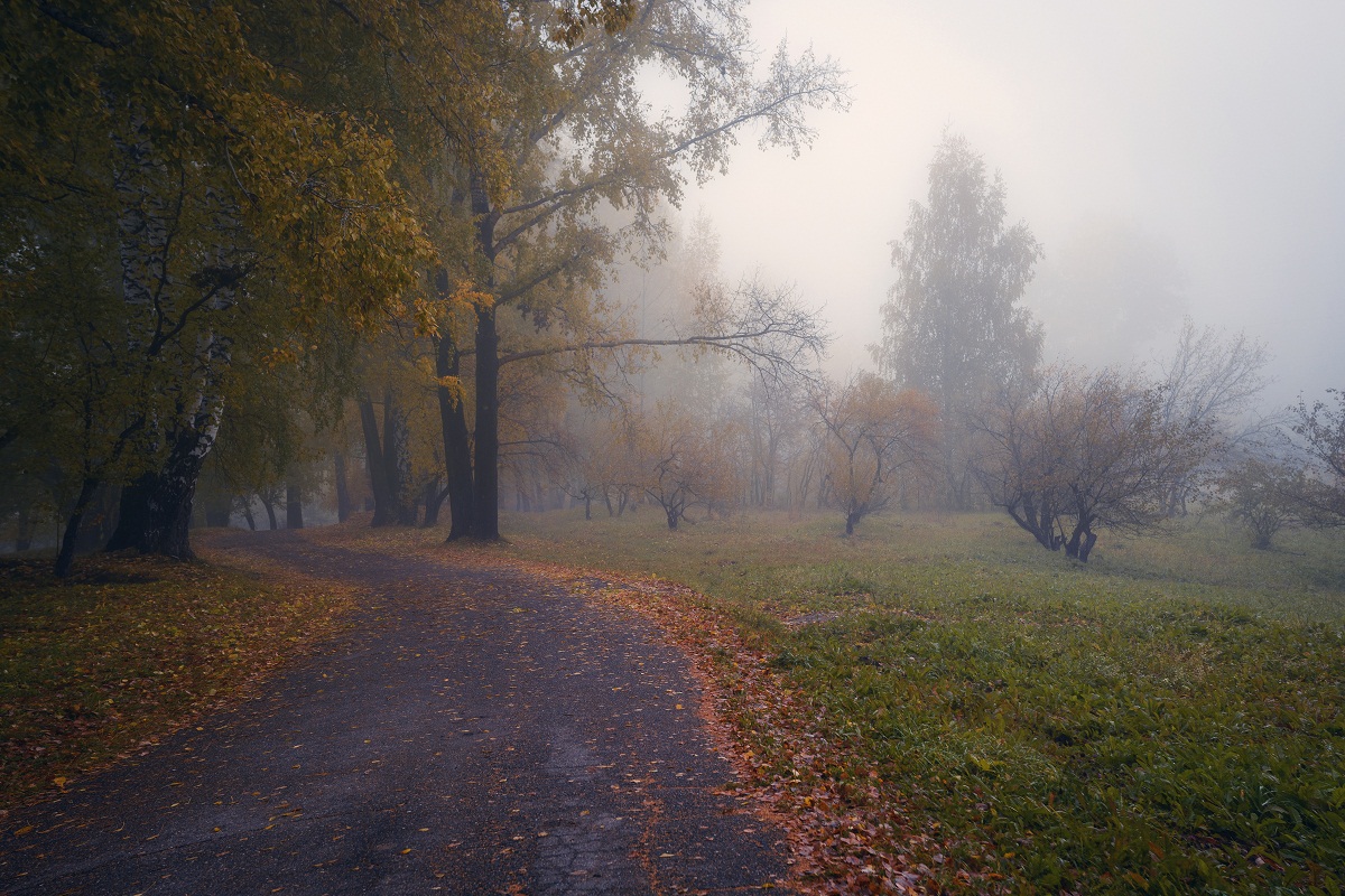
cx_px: 672
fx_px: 1961
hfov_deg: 37.9
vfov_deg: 25.8
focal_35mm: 52
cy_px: 448
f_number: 4.5
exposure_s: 1/250
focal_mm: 35
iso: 100
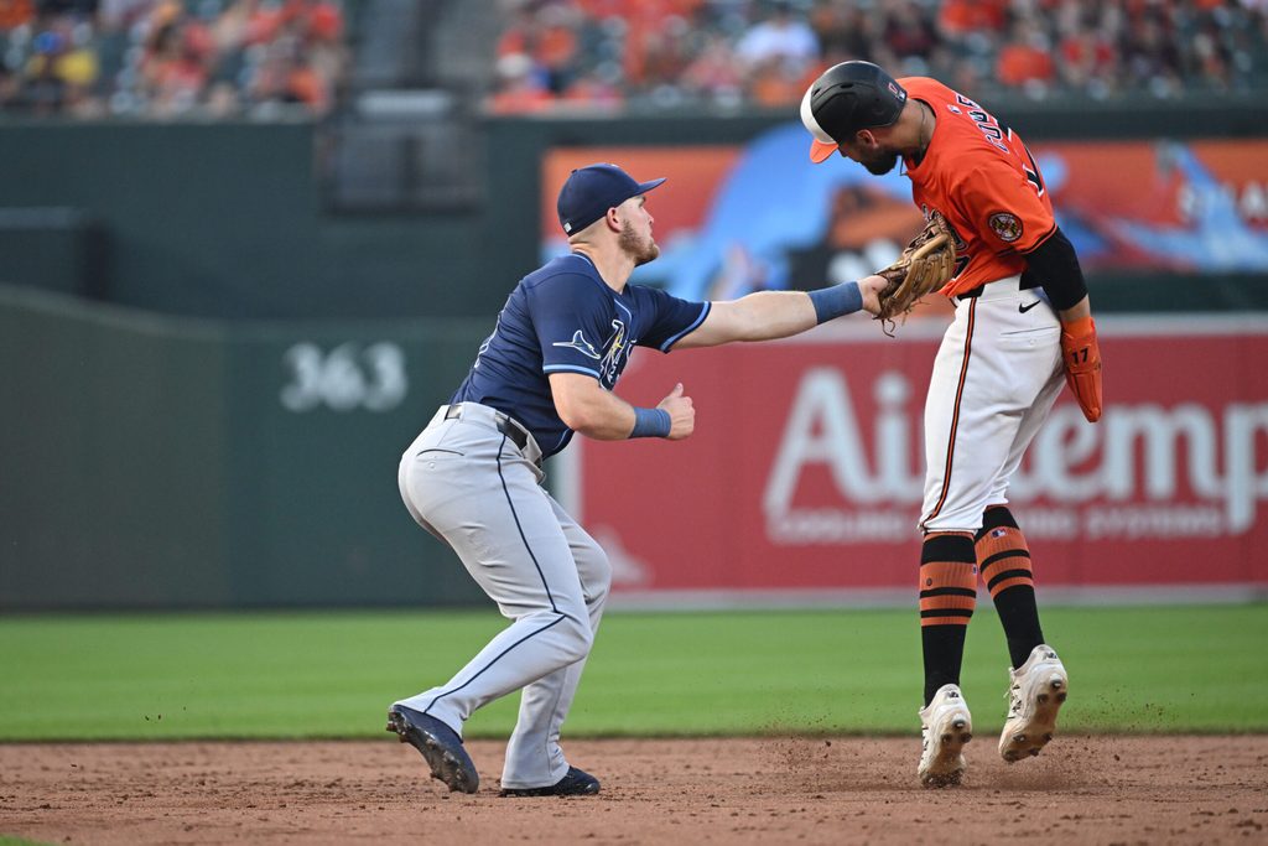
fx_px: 14090
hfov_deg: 5.2
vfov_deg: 3.4
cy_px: 423
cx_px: 634
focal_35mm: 400
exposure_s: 1/2000
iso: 2500
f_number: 4
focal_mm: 400
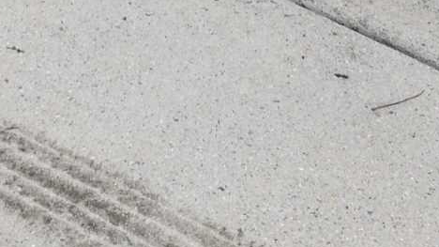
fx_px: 1199
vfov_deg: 8.4
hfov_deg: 20.4
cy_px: -636
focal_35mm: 103
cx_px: 60
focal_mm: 10
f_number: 9.5
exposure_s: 1/10
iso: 100
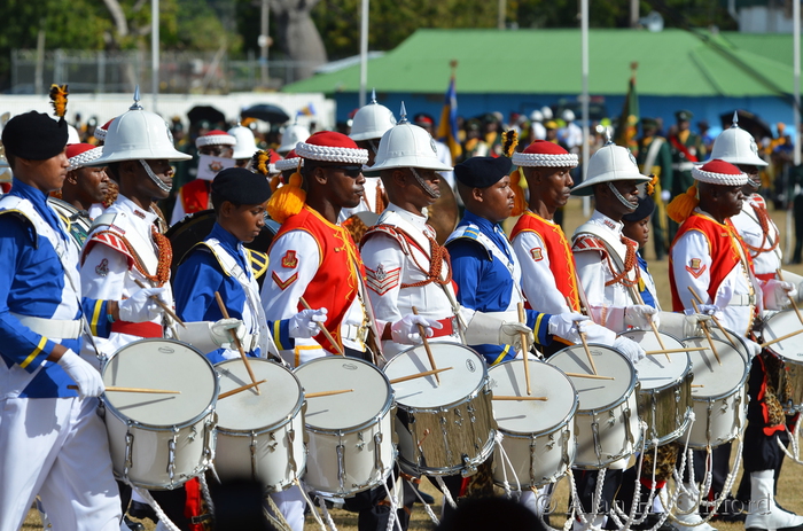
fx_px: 7343
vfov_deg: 4.1
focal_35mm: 330
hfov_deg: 6.3
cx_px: 402
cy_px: 266
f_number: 7.1
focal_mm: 220
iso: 160
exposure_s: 1/800
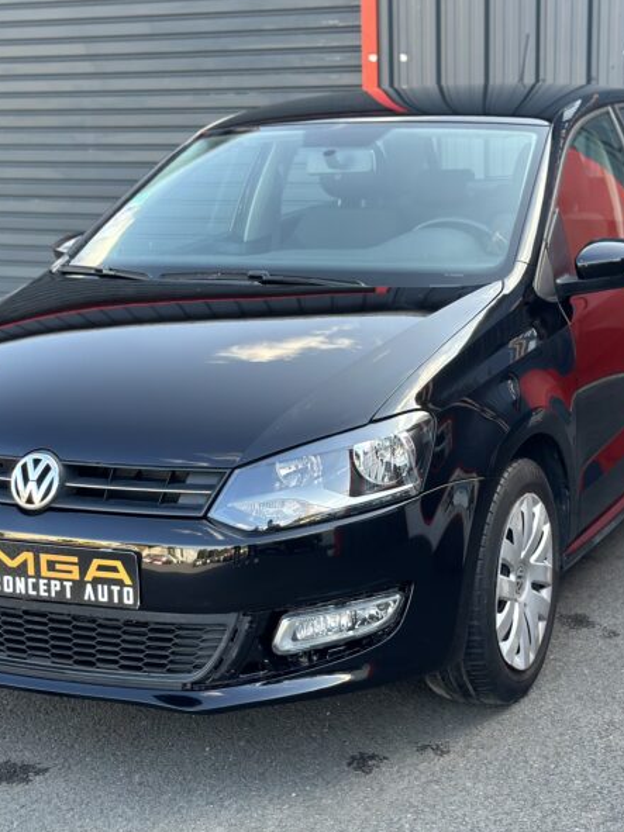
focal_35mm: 65
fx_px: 1563
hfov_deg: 22.6
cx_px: 351
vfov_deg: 29.8
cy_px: 417
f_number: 1.78
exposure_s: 1/261
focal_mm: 6.86
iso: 80
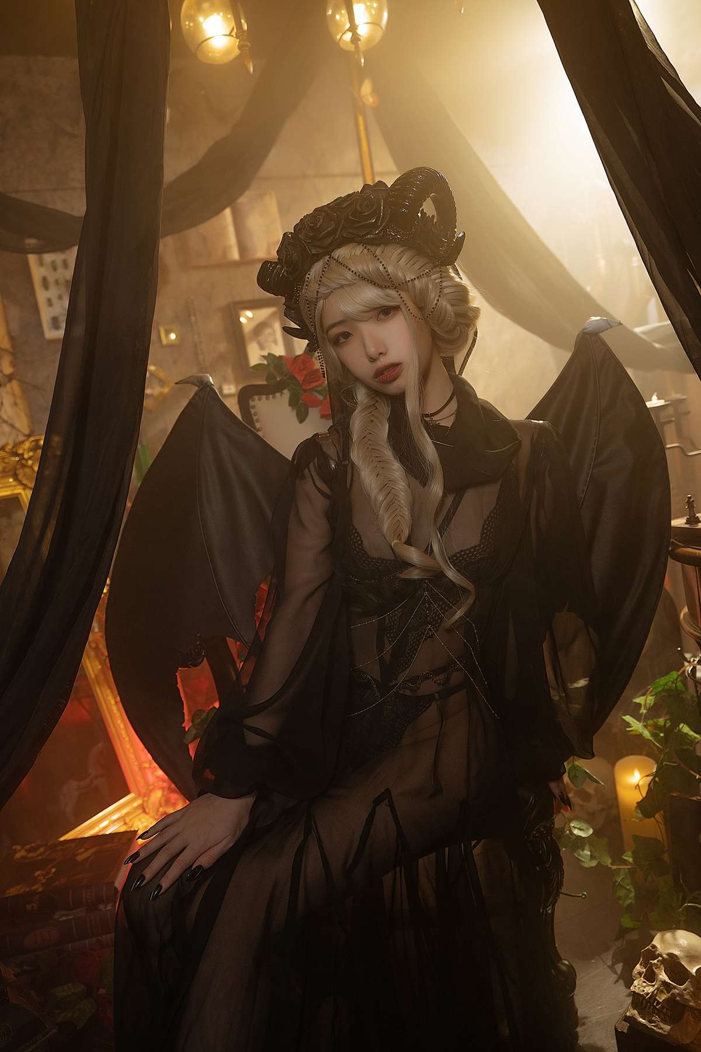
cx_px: 350
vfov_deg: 73.7
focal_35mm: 24
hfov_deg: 53.1
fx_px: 701
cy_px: 526
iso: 500
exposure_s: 1/100
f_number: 3.2
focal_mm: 24
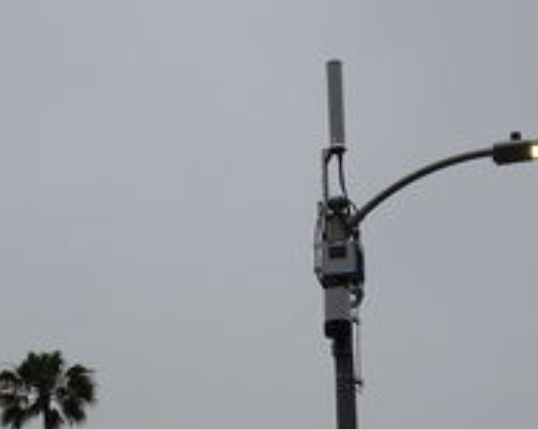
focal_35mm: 106
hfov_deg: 18.1
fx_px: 1685
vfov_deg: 14.4
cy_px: 373
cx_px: 202
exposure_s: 1/400
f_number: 4.5
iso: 80
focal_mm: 8.84
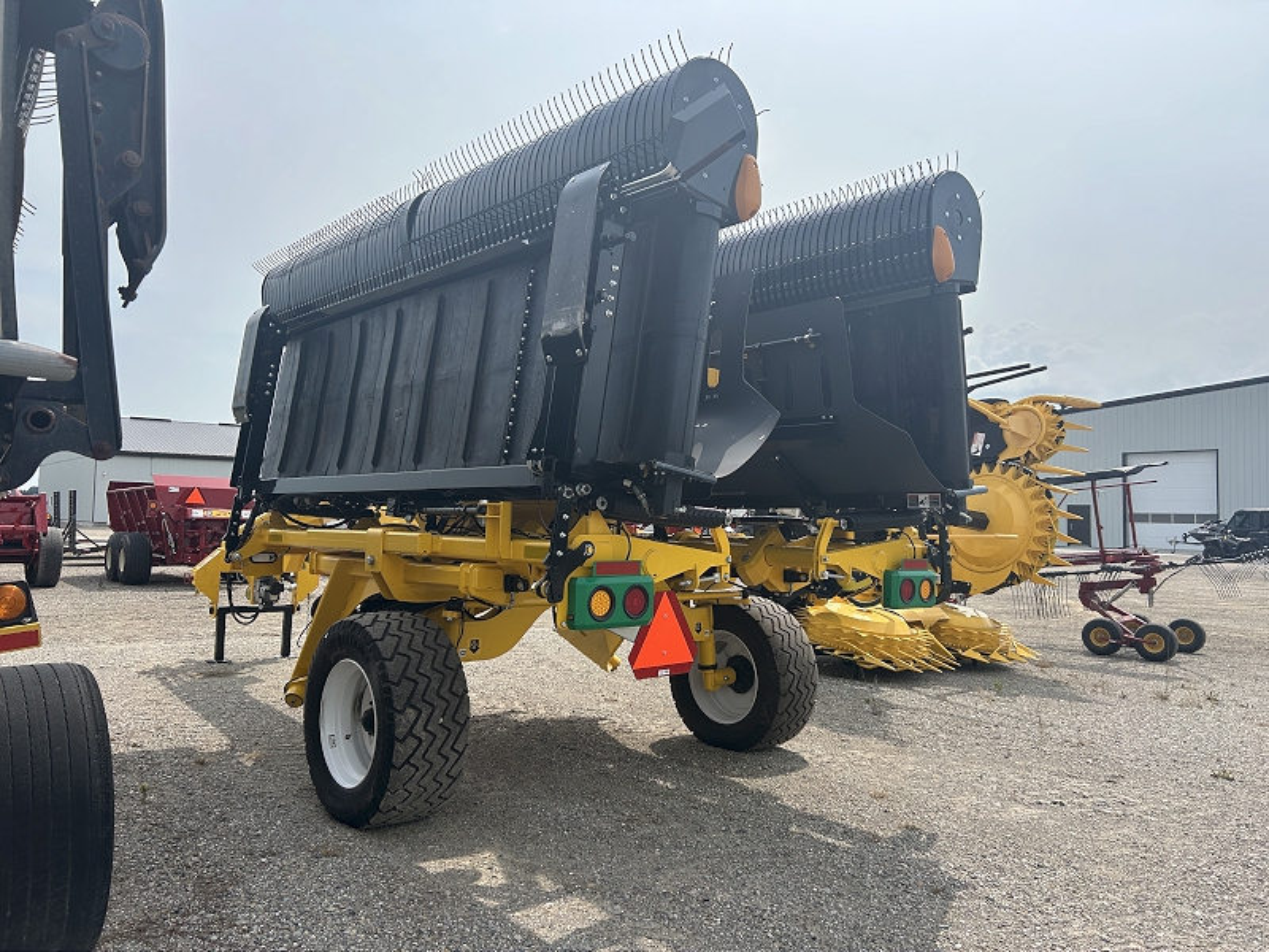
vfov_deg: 53.1
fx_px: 953
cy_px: 476
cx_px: 634
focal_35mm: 26
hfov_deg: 67.3
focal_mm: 5.7
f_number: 1.5
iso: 50
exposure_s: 1/5076
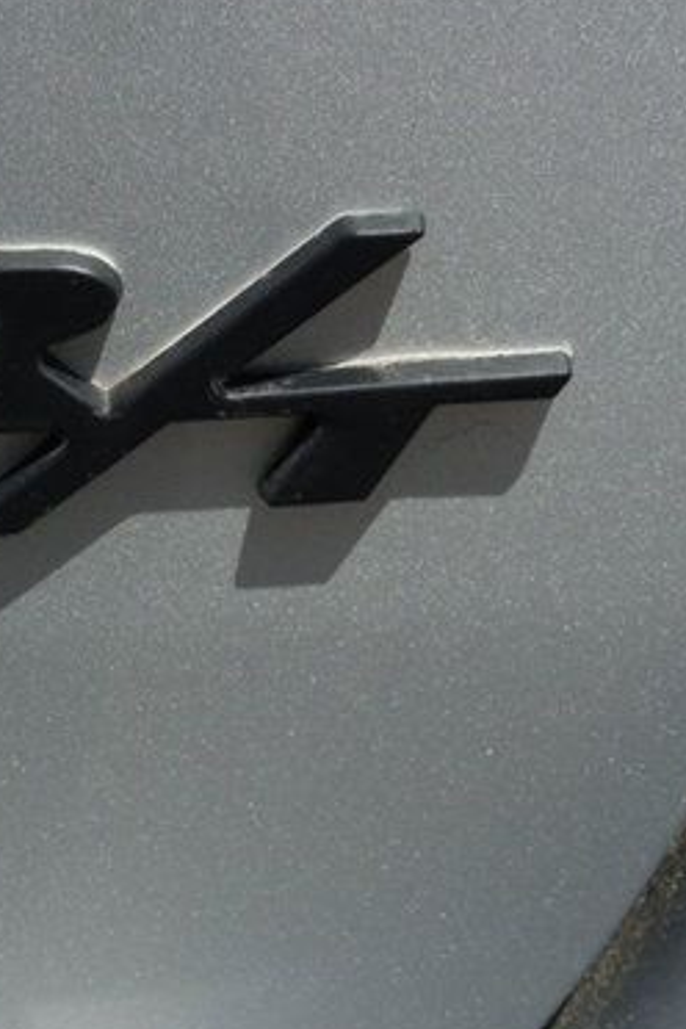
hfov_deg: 15.7
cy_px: 448
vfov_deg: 23.6
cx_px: 91
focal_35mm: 86
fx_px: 2458
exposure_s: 1/1000
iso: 125
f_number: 4
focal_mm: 8.7
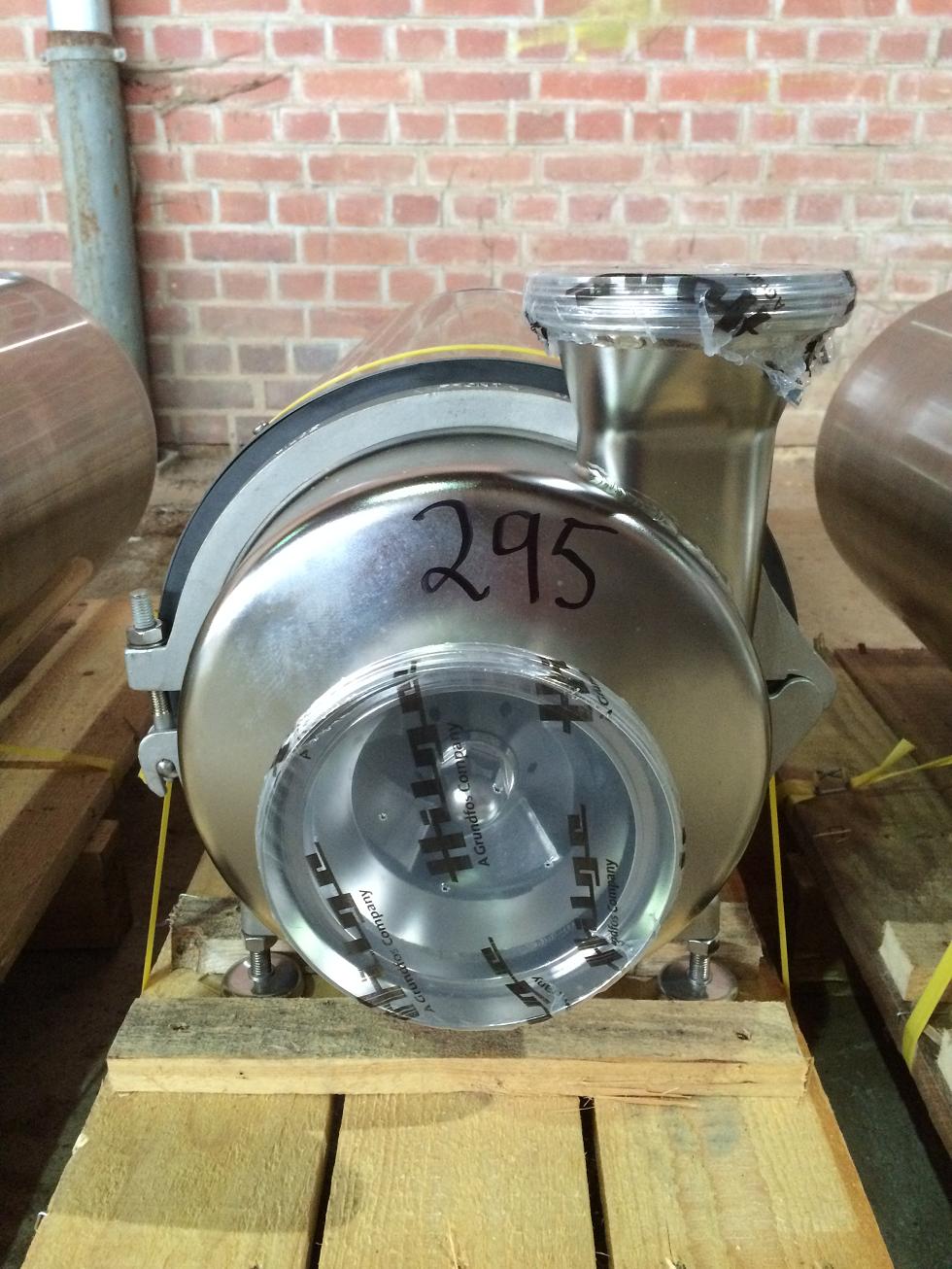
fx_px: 1063
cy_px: 634
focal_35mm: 29
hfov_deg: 48.2
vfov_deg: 61.7
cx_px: 476
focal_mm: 4.15
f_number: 2.2
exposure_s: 1/30
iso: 320
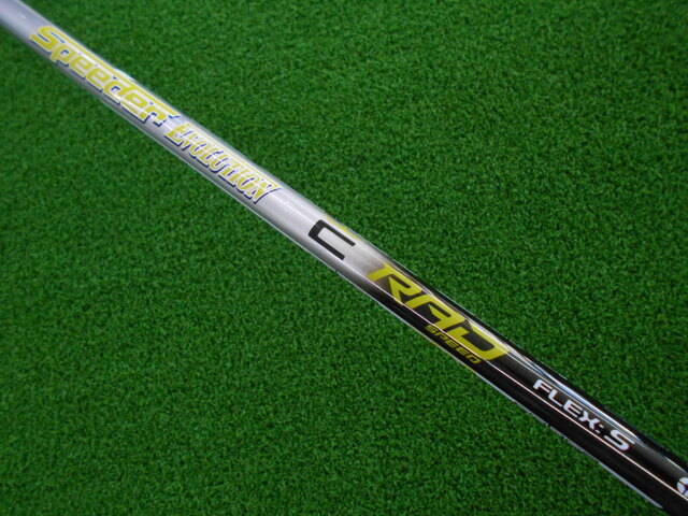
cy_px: 258
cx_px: 344
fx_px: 517
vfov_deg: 53.1
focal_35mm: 26
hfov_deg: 67.3
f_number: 3.2
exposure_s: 1/250
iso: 640
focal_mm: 4.6
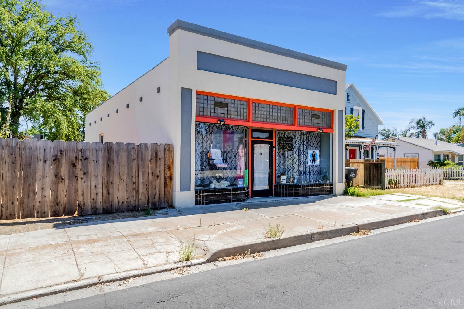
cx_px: 232
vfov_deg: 53.1
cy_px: 154
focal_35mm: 24
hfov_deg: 73.7
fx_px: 309
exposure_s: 1/320
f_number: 8
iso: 400
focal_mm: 16
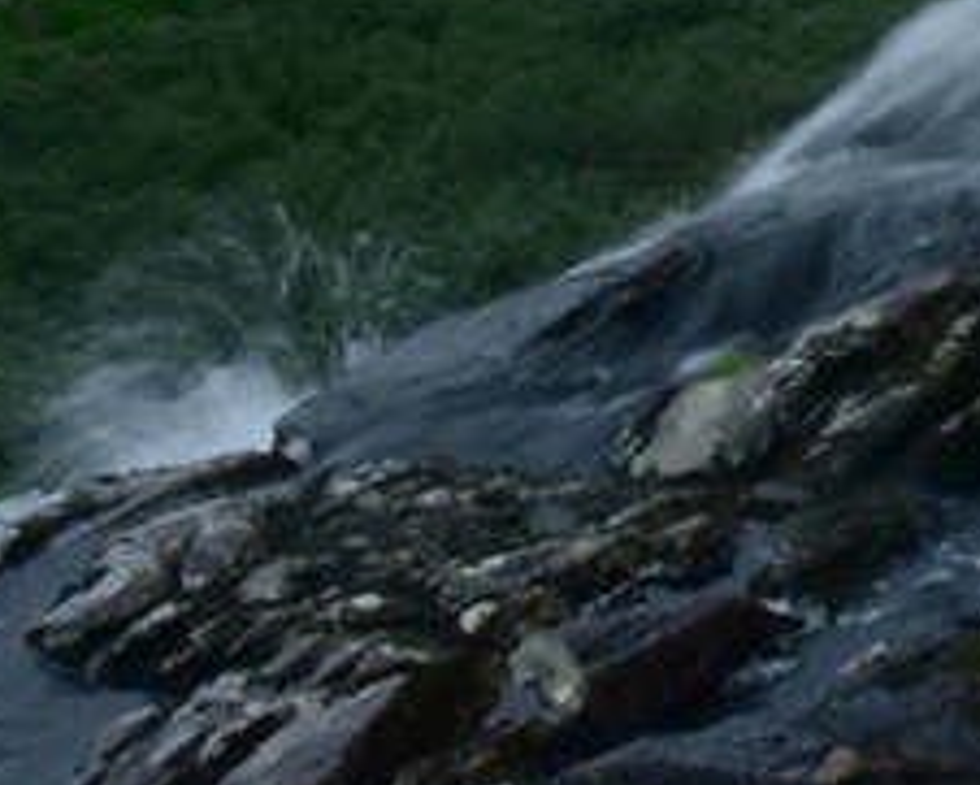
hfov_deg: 10.8
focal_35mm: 157
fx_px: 4556
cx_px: 2172
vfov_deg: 9.5
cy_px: -466
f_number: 22
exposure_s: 1/8
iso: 200
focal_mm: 18
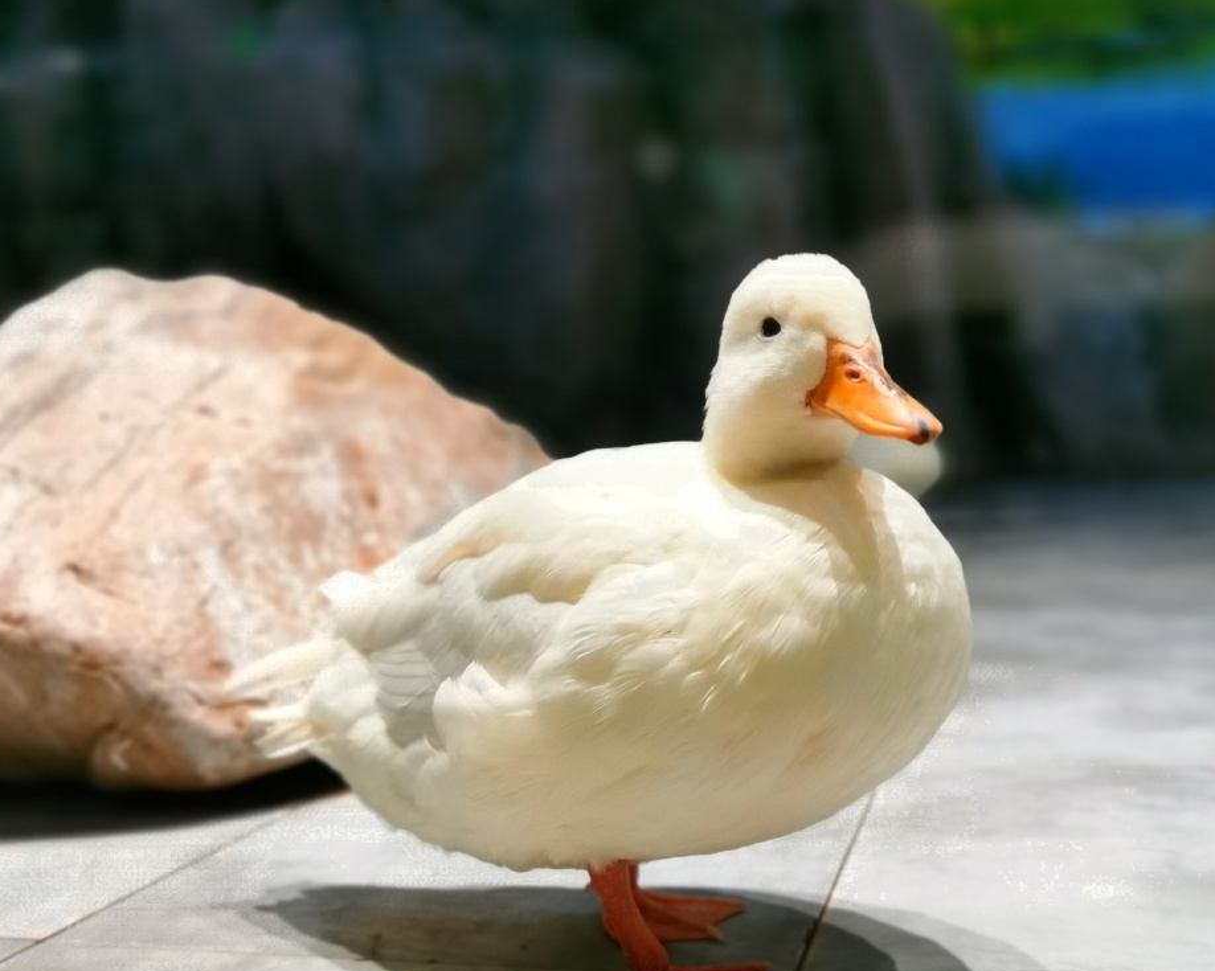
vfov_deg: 39.9
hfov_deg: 49.0
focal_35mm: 37
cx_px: 656
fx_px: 1330
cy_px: 590
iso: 125
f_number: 4
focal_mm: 5.58
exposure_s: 1/100
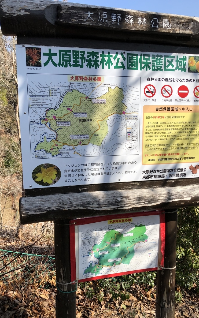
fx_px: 260
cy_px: 159
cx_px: 111
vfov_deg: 62.9
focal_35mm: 30
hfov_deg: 41.8
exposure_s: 1/1600
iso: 20
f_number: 1.8
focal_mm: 3.99
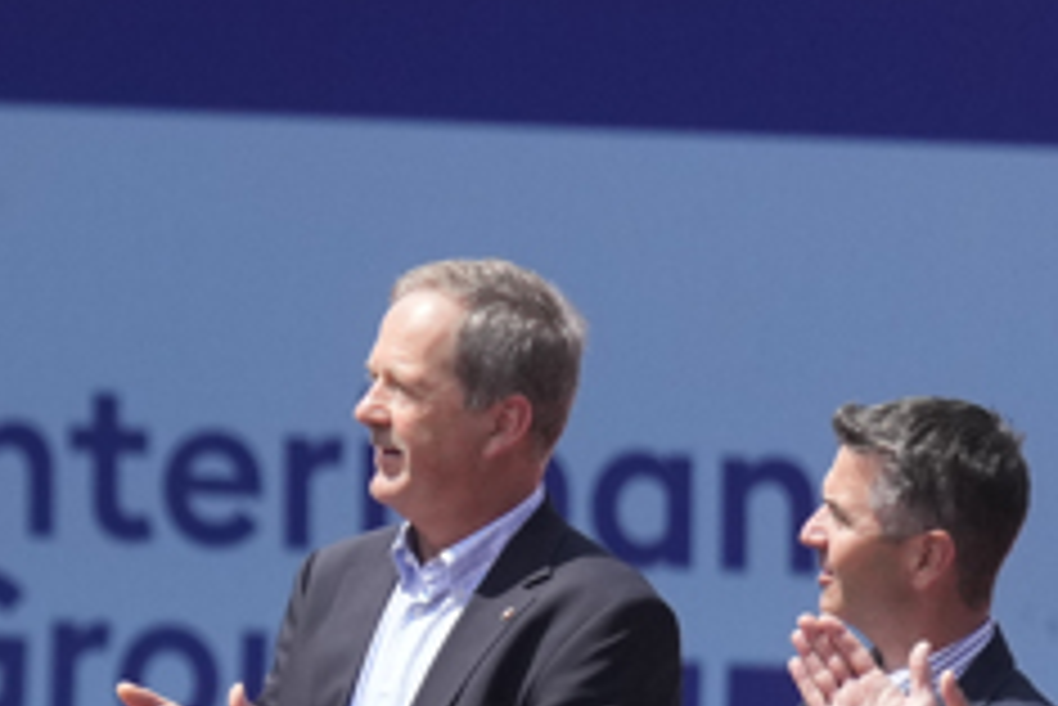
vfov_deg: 1.3
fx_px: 30023
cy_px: 526
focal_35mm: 1021
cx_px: -873
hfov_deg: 2.0
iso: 800
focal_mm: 200
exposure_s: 1/10000
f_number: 2.8
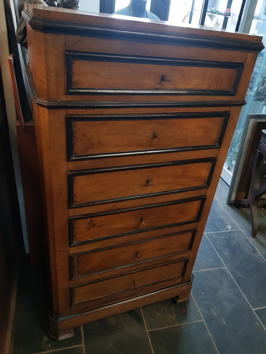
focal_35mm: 26
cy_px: 177
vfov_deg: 67.3
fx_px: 266
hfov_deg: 53.1
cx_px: 133
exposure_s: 1/15
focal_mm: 4.2
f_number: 1.7
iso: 200
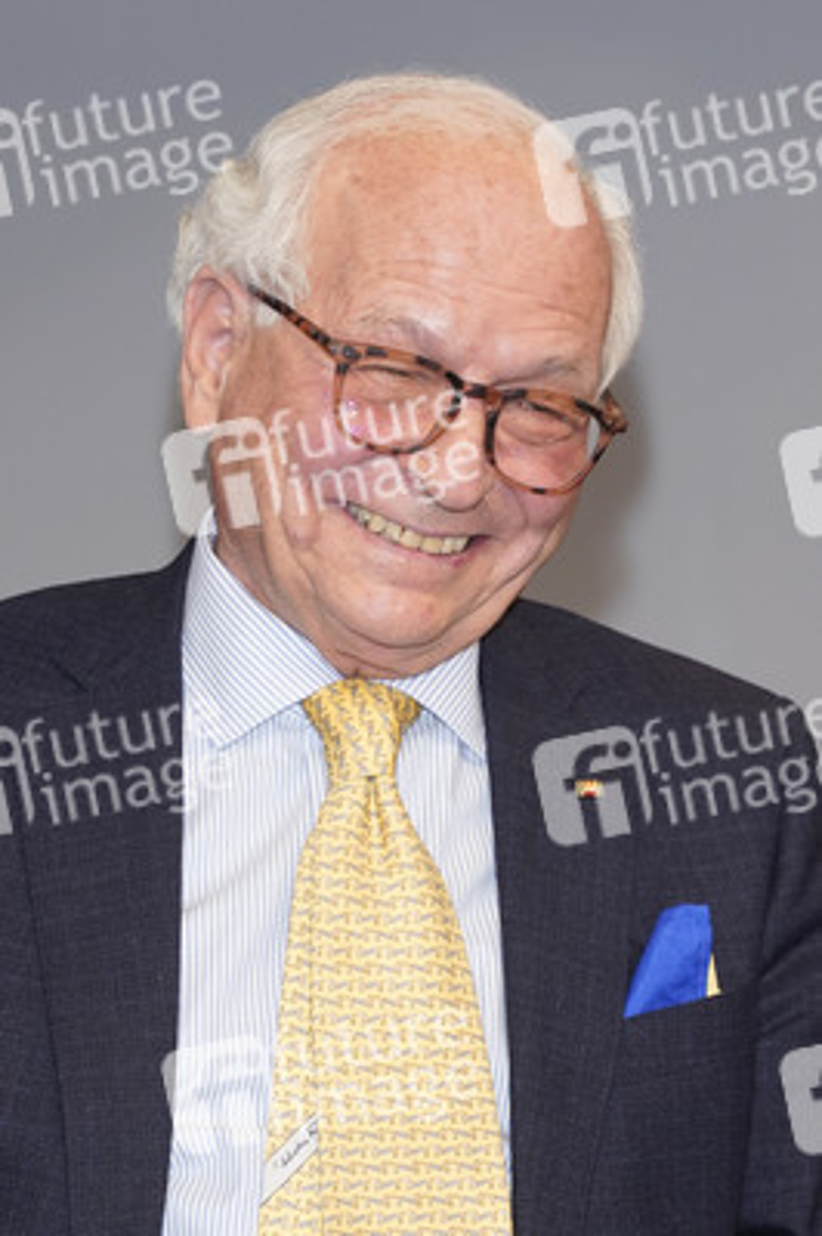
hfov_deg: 15.2
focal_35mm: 90
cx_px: 411
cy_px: 618
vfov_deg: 22.6
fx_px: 3088
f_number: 6.3
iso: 2000
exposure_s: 1/160
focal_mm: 90
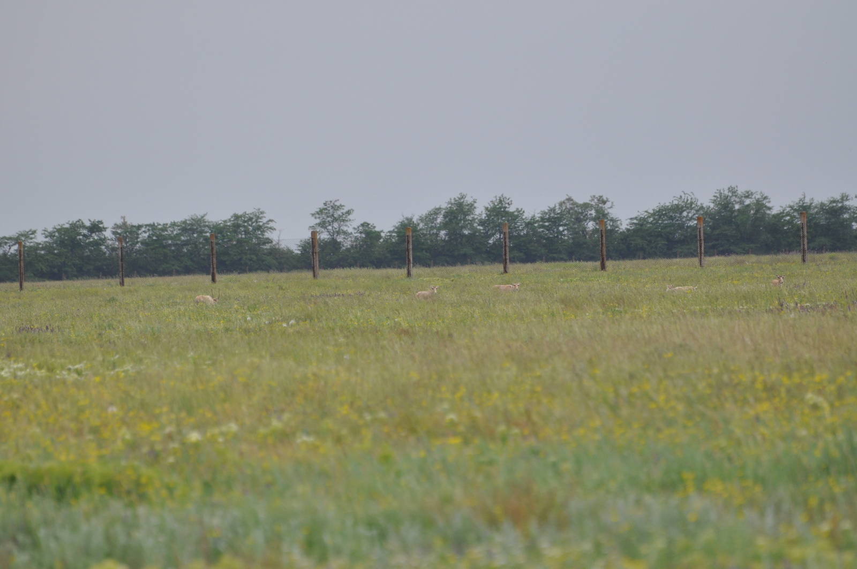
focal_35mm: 450
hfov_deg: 4.6
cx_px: 428
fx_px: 10700
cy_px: 284
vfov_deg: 3.0
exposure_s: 1/1000
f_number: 5.6
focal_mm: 300
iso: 450
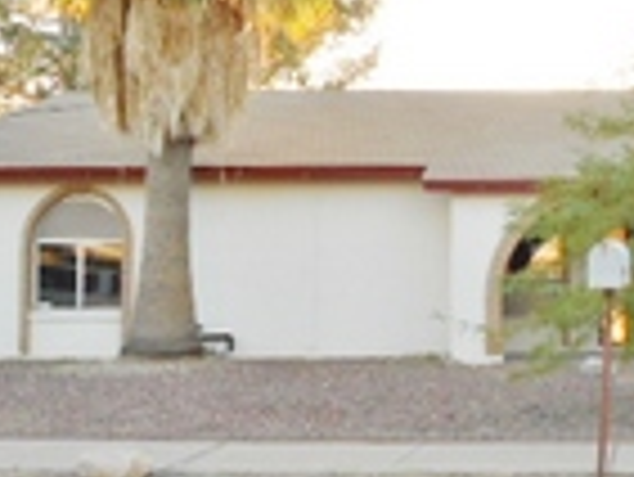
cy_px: 230
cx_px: 580
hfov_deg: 28.9
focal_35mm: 64
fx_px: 1173
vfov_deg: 23.0
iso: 80
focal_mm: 4.6
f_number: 3.2
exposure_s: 1/160
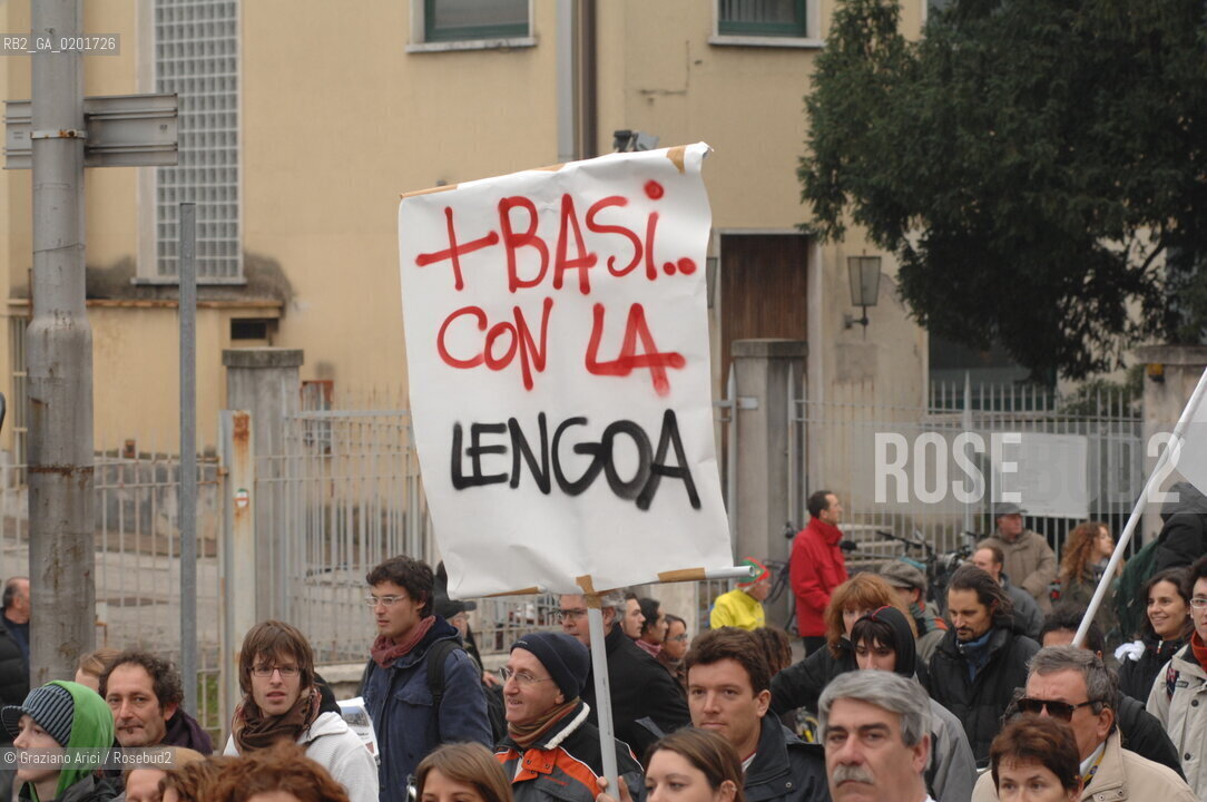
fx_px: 4621
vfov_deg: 9.9
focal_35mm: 138
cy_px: 401
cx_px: 604
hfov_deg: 14.9
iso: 400
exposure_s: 1/180
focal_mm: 92
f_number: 6.7
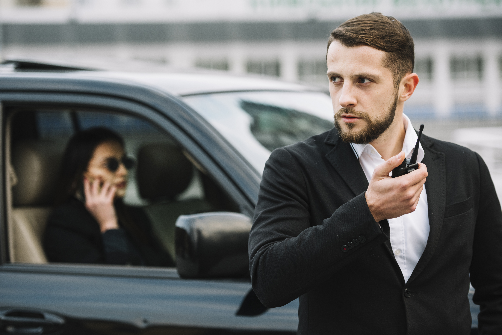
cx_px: 251
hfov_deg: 19.5
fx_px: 1465
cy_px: 168
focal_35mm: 105
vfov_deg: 13.1
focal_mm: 105
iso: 250
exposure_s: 1/250
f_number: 3.2
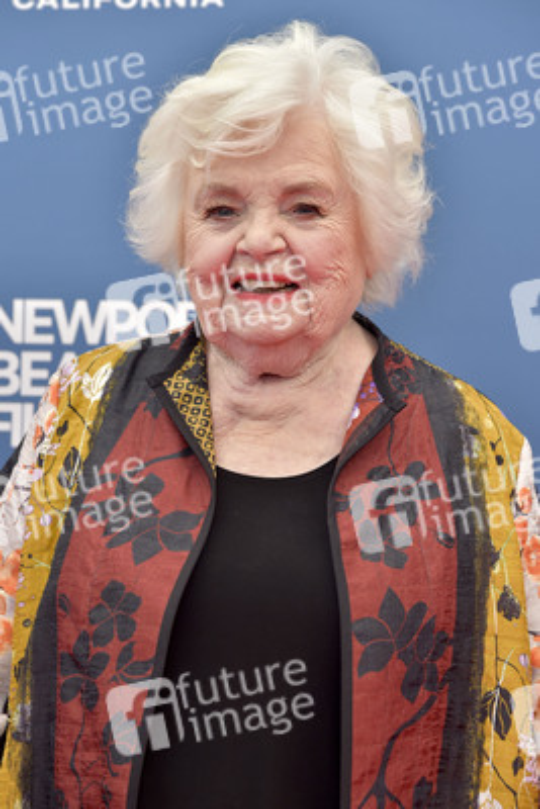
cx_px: 270
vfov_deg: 19.4
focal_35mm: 105
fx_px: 2360
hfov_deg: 13.1
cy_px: 404
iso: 250
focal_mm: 105
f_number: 6.3
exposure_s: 1/250
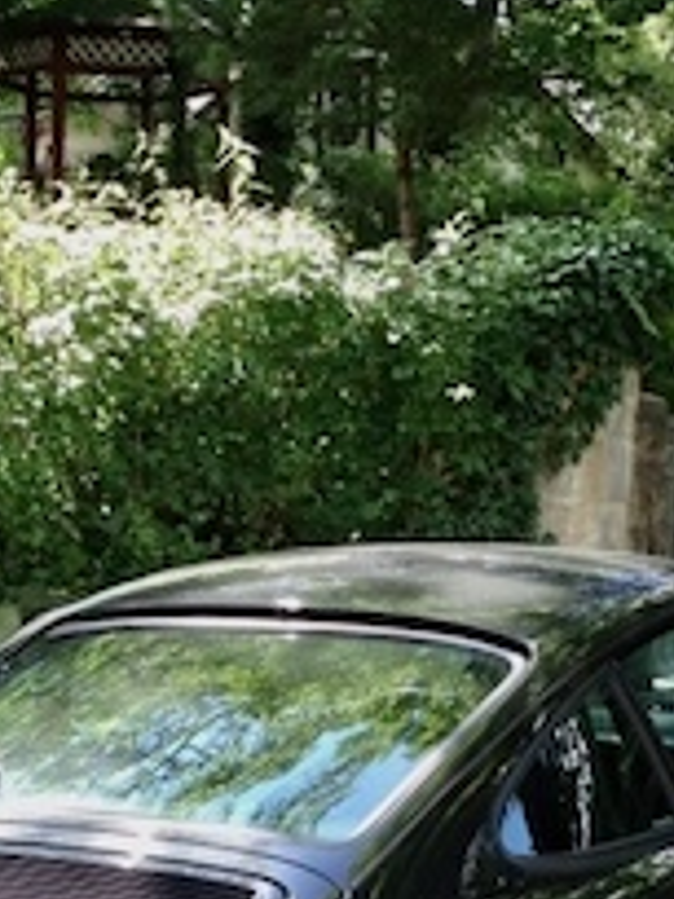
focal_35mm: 110
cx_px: 172
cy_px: 784
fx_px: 2856
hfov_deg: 13.4
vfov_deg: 17.7
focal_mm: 4.28
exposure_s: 1/183
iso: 80
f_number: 2.4
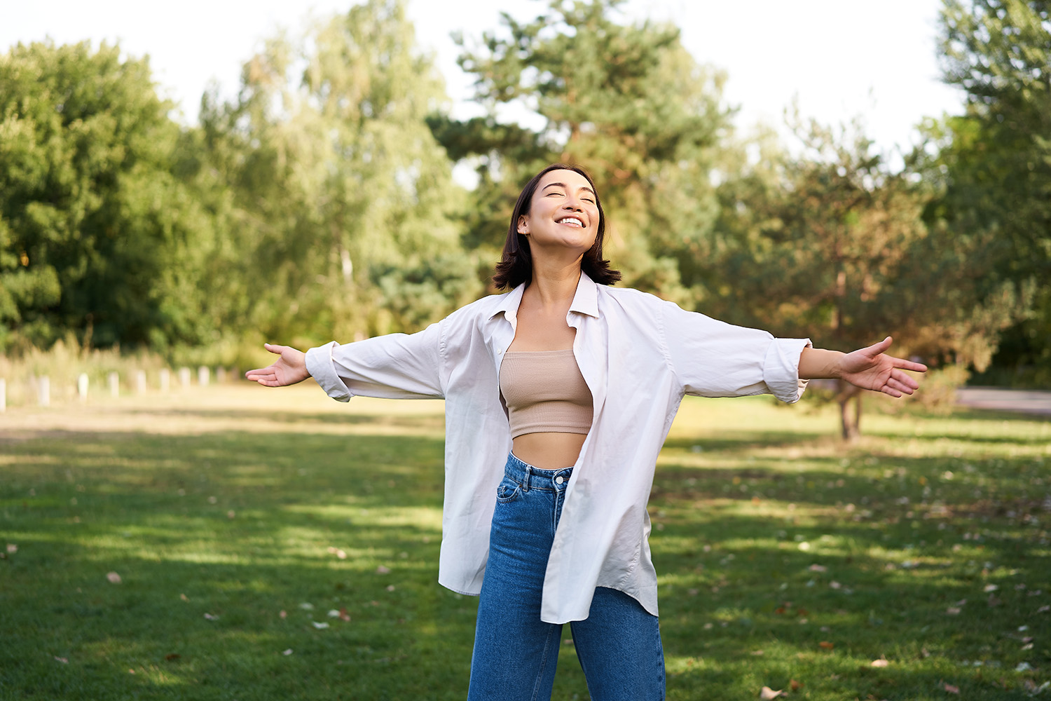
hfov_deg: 36.2
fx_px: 1606
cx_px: 526
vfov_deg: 24.6
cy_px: 350
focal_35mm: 55
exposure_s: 1/500
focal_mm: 55
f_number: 2.5
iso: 100
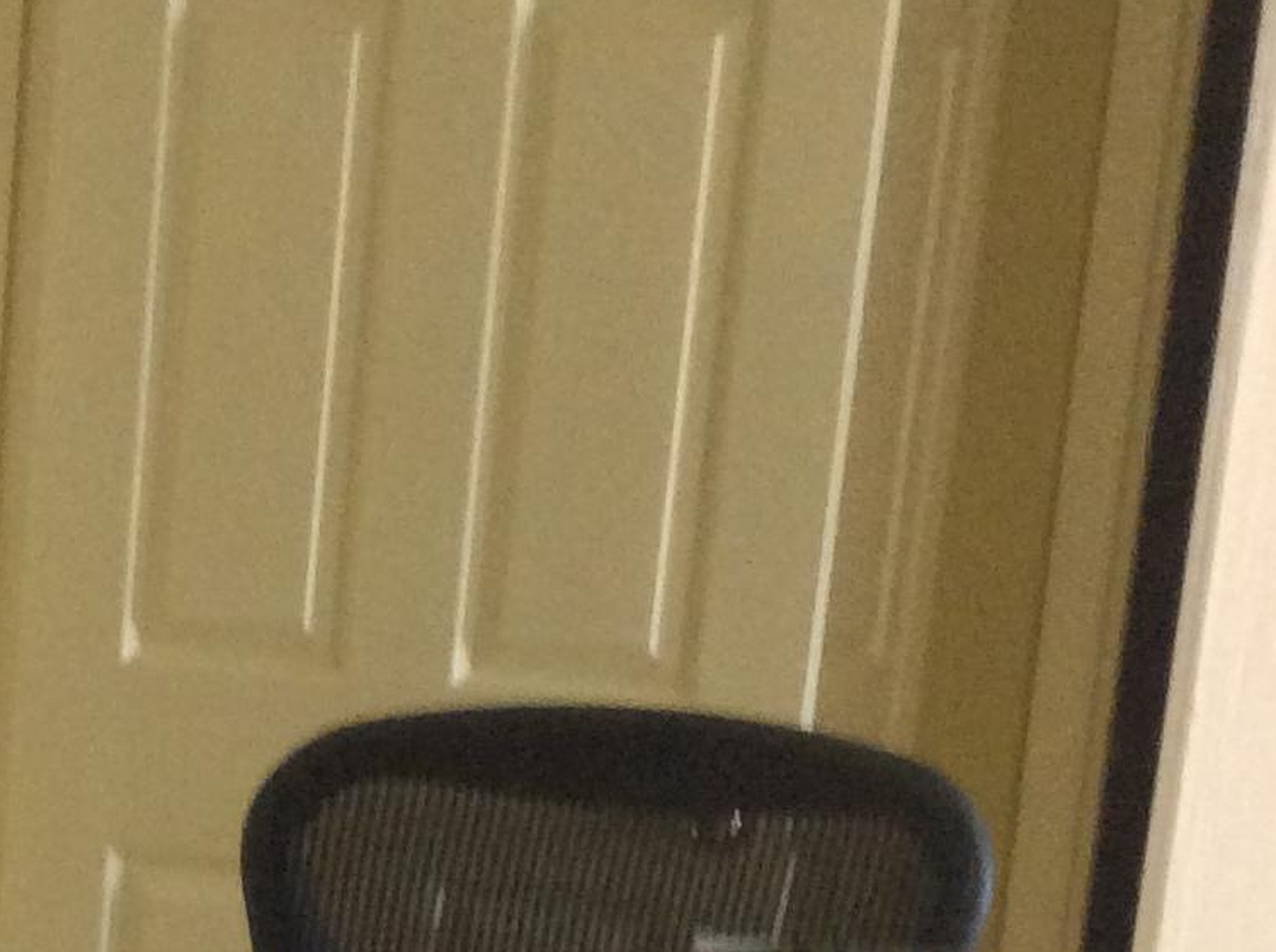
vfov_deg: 12.2
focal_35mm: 114
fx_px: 4196
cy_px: 1499
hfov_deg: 16.5
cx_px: -293
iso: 250
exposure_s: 1/24
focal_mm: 3.3
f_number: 2.4
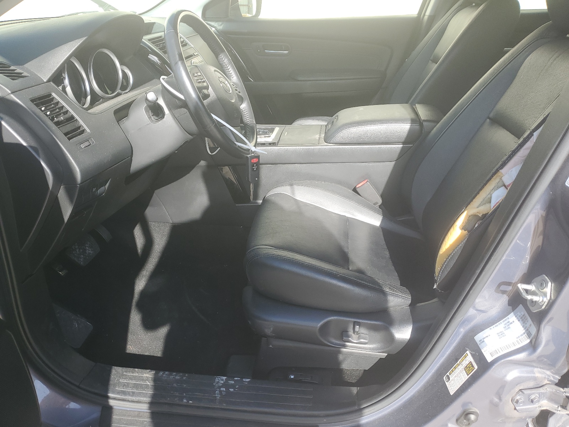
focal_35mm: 26
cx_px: 284
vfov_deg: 53.1
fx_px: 427
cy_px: 214
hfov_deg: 67.3
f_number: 1.5
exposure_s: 1/455
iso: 50
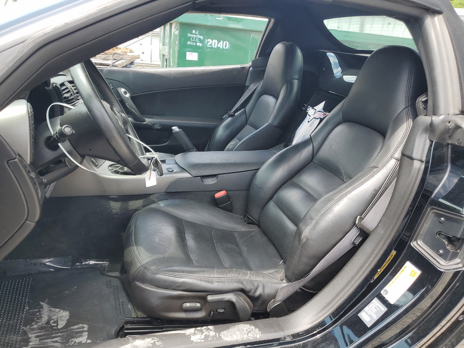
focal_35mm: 26
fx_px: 349
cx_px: 232
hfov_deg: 67.3
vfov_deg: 53.1
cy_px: 174
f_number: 1.5
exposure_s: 1/435
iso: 50
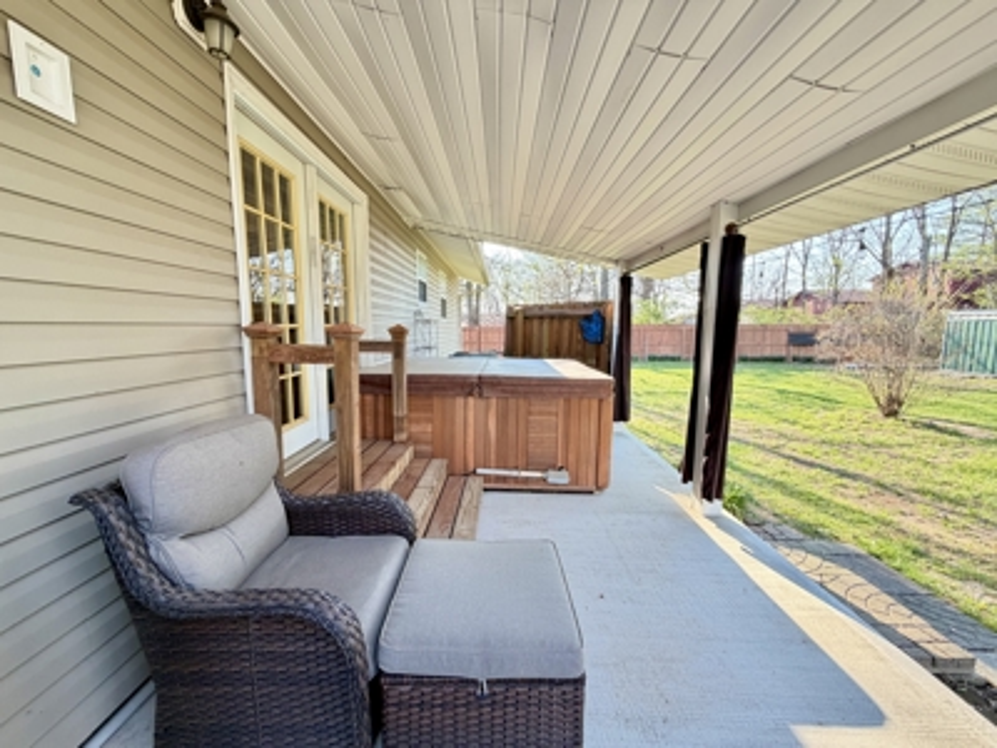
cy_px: 374
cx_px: 498
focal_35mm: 14
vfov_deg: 85.7
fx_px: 403
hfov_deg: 102.1
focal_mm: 2.22
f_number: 2.2
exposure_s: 1/121
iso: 125
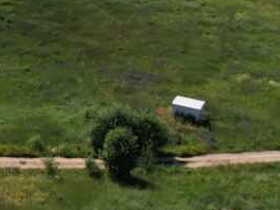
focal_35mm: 82
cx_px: -87
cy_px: -6
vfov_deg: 17.5
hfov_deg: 21.5
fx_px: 663
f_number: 2.8
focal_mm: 8.38
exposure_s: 1/2500
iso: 100
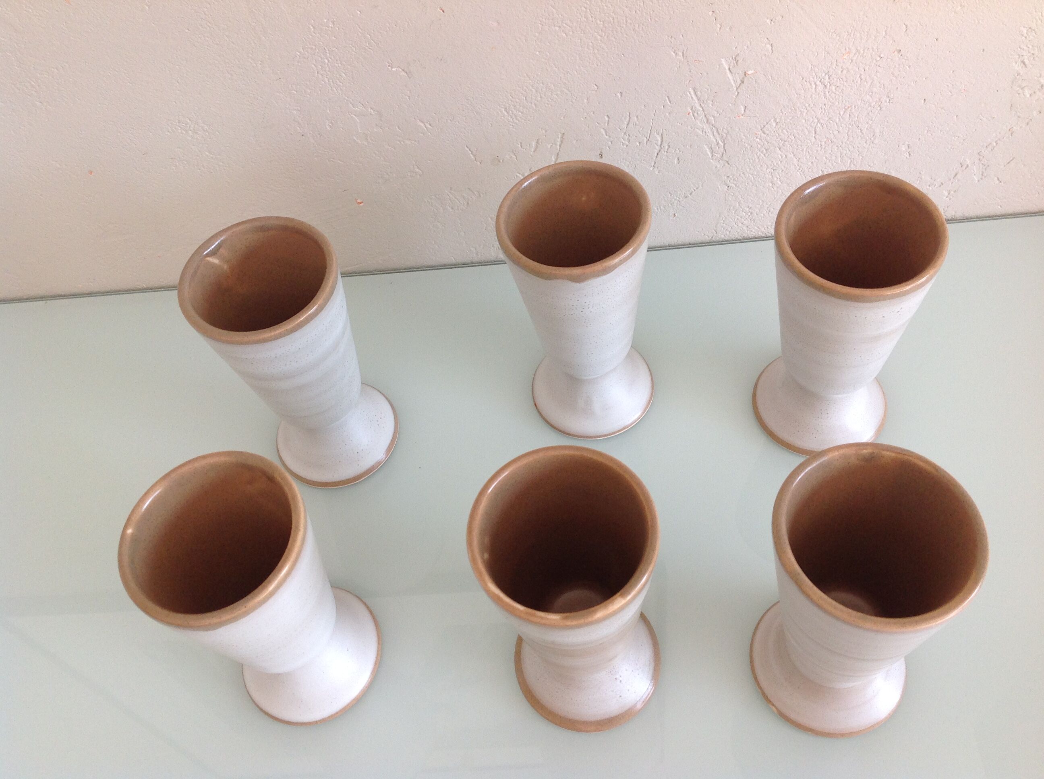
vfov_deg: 40.6
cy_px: 390
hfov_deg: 52.7
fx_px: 1054
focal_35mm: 35
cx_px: 522
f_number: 2.4
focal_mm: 4.28
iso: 80
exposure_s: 1/120
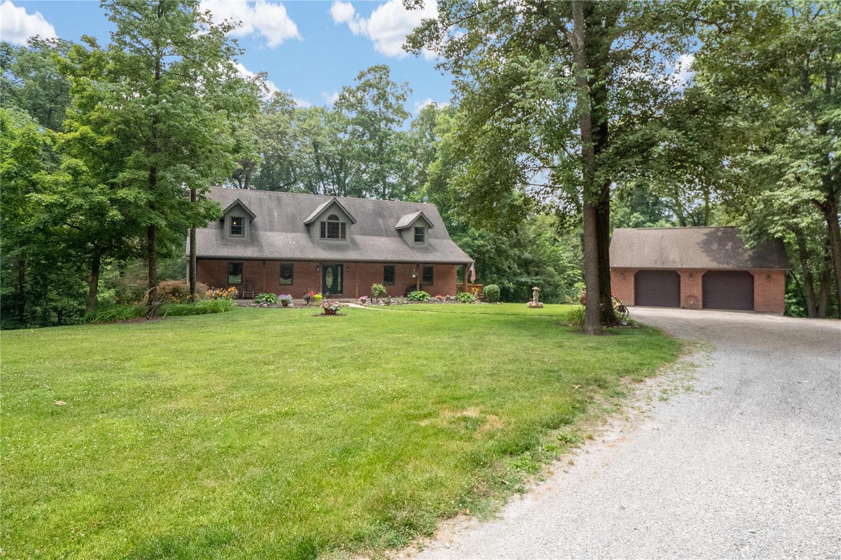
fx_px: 467
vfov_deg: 61.9
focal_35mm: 20
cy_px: 280
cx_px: 420
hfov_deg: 84.0
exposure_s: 1/250
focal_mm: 10
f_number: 9
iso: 800
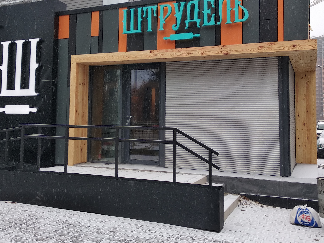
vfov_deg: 40.5
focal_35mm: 35
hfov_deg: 52.6
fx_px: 328
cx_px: 167
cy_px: 97
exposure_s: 1/104
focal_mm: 3.81
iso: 100
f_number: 2.2
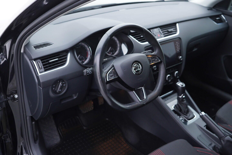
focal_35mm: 36
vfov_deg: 36.9
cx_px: 116
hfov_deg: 53.1
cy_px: 78
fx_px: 232
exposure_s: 1/40
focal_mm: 24
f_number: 2.8
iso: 200
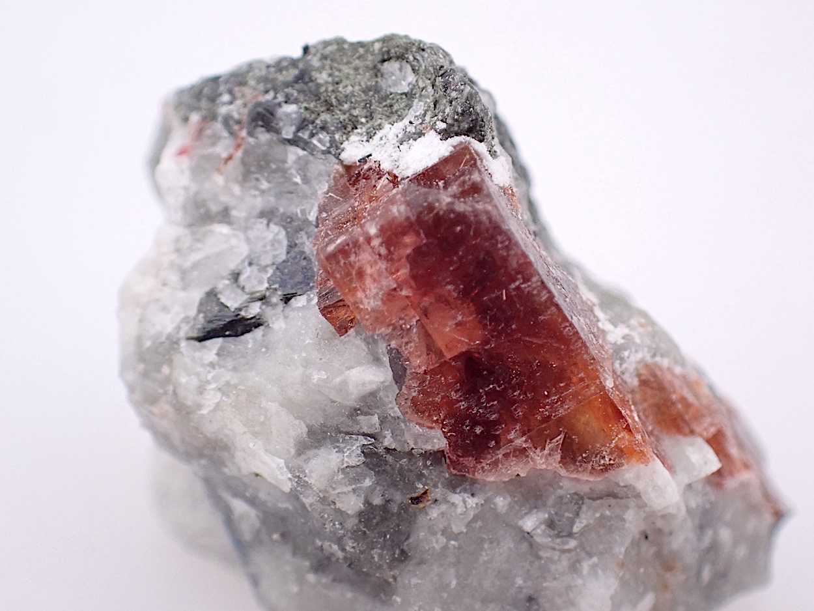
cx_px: 407
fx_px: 2352
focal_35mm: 100
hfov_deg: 19.6
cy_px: 306
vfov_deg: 14.8
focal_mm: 18
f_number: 4.9
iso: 800
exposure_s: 1/250
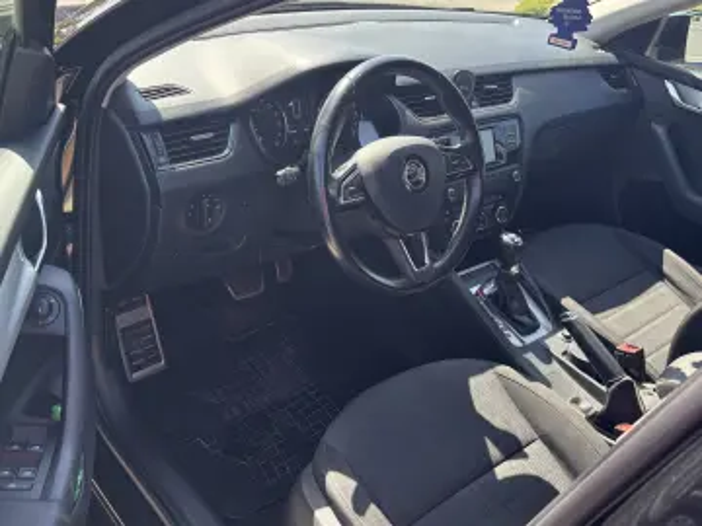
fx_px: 527
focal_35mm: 26
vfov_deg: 53.1
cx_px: 351
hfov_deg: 67.3
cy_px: 263
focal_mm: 5.96
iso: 50
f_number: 1.6
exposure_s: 1/250
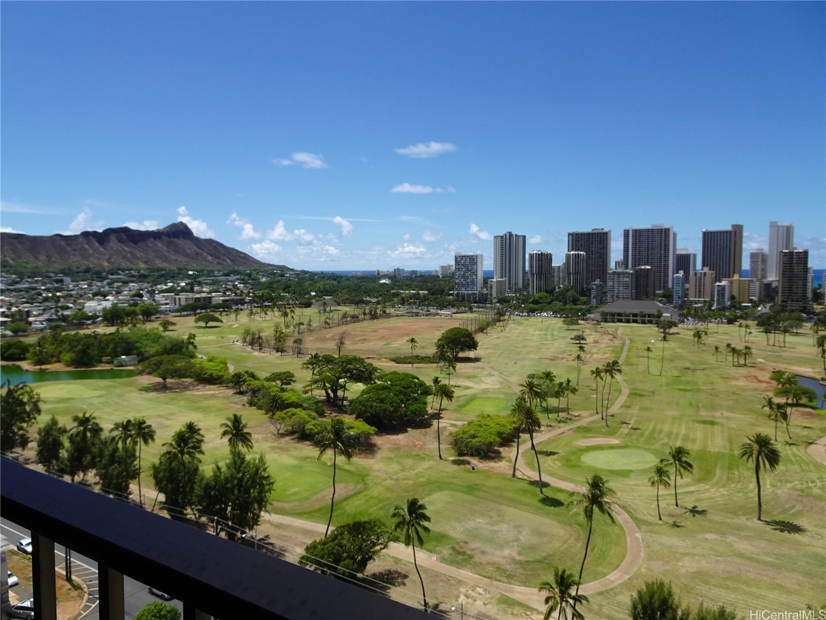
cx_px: 413
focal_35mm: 24
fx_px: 573
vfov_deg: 56.8
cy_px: 310
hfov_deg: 71.6
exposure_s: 1/1250
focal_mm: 4.25
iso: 80
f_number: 3.5
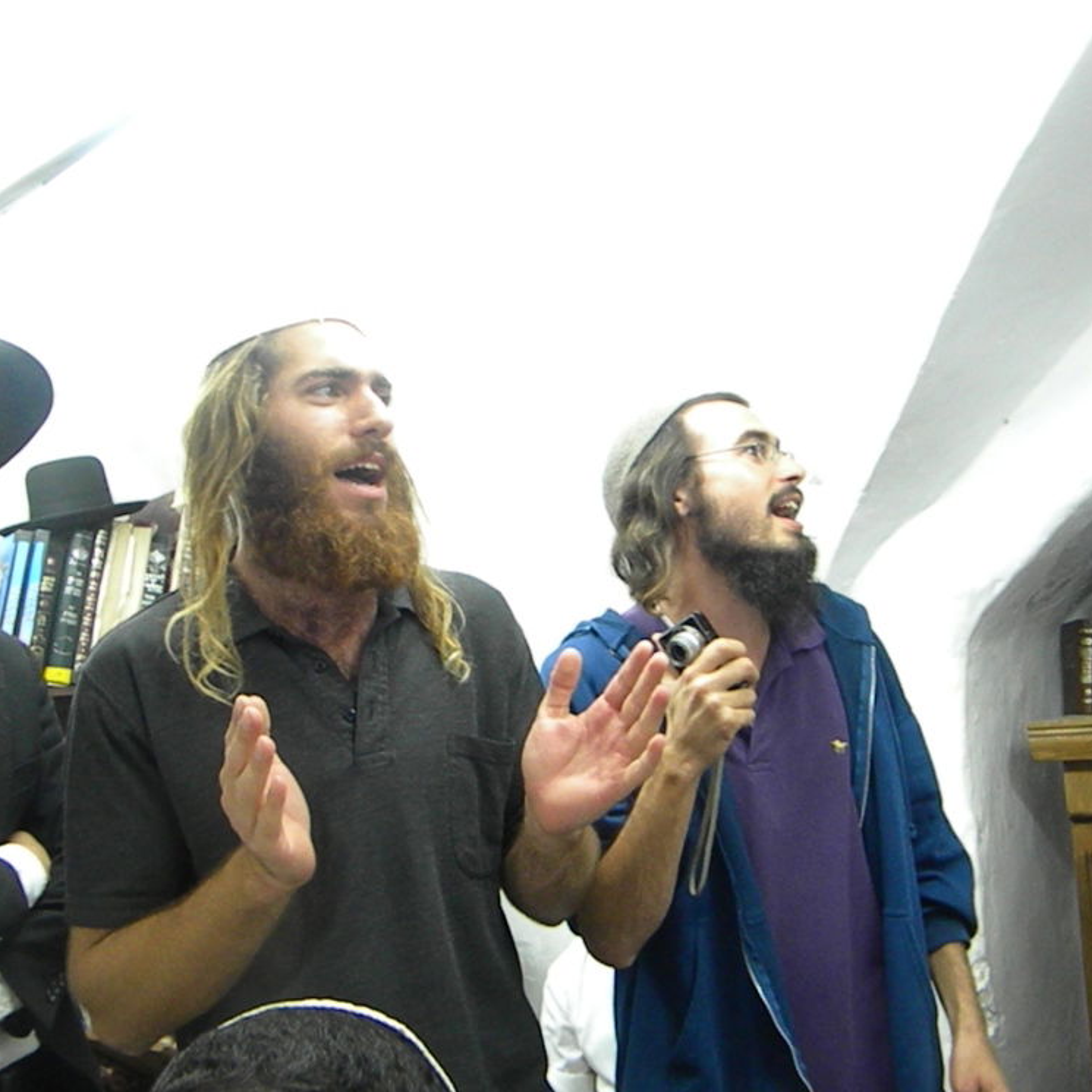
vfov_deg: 48.4
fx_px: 1213
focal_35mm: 34
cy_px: 541
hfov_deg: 48.3
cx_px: 630
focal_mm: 5
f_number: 3.5
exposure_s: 1/105
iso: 720
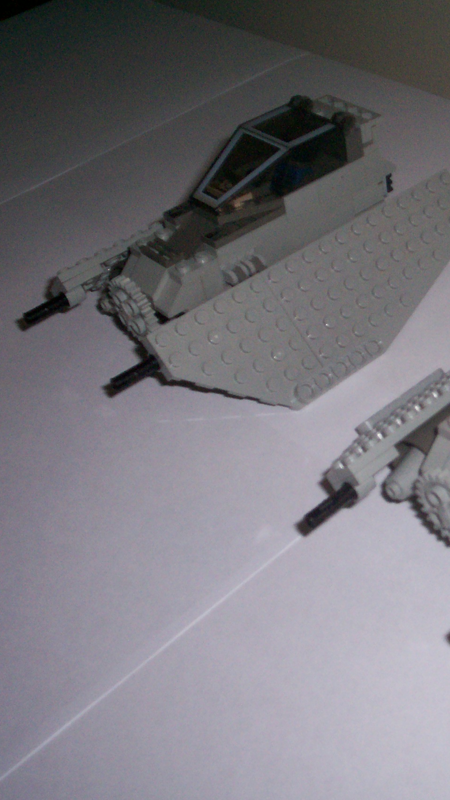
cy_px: 404
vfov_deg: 39.2
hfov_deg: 21.8
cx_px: 445
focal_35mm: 53
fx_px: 1124
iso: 140
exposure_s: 1/64
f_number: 4.5
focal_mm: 5.9
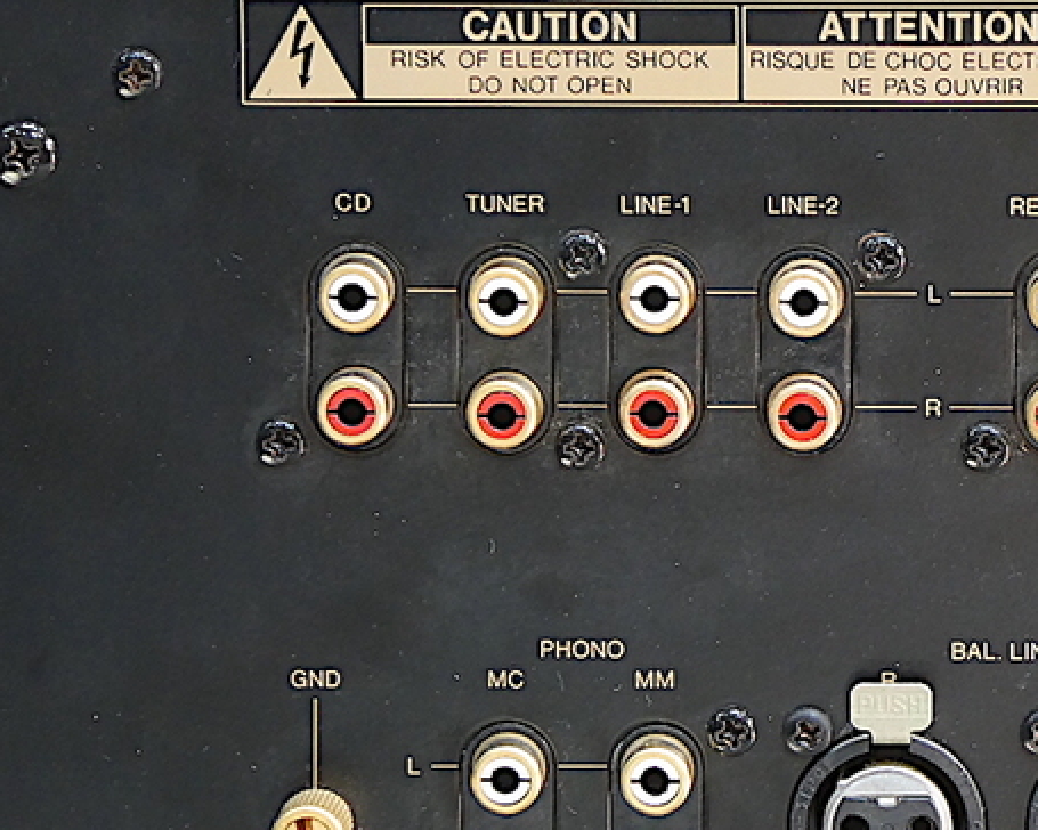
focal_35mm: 354
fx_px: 10875
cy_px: 540
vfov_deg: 4.4
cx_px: 862
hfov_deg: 5.5
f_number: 5.6
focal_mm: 30.9
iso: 200
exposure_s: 1/6
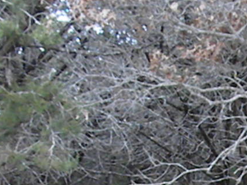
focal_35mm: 139
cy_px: 296
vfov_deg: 10.2
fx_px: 991
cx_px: 281
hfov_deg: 13.9
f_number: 3.5
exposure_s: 1/253
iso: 661
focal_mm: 6.6
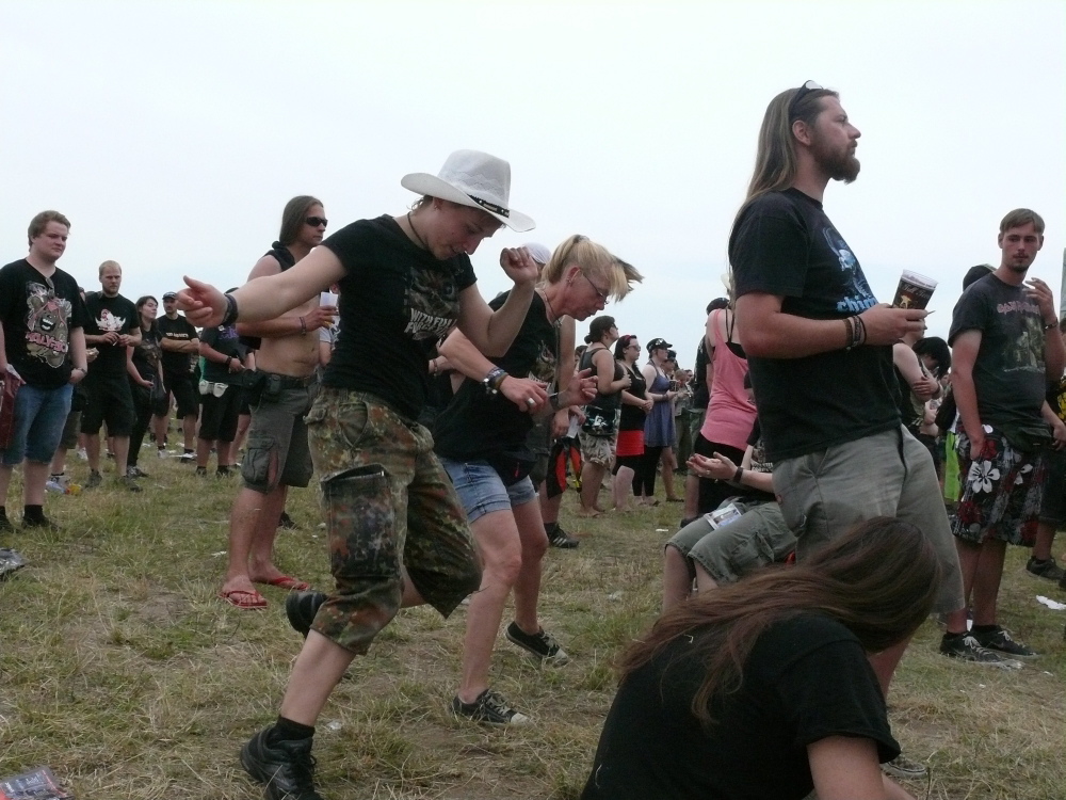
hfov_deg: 52.6
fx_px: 1078
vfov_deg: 40.7
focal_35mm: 35
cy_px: 400
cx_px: 533
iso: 400
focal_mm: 7.4
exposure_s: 1/400
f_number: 6.3
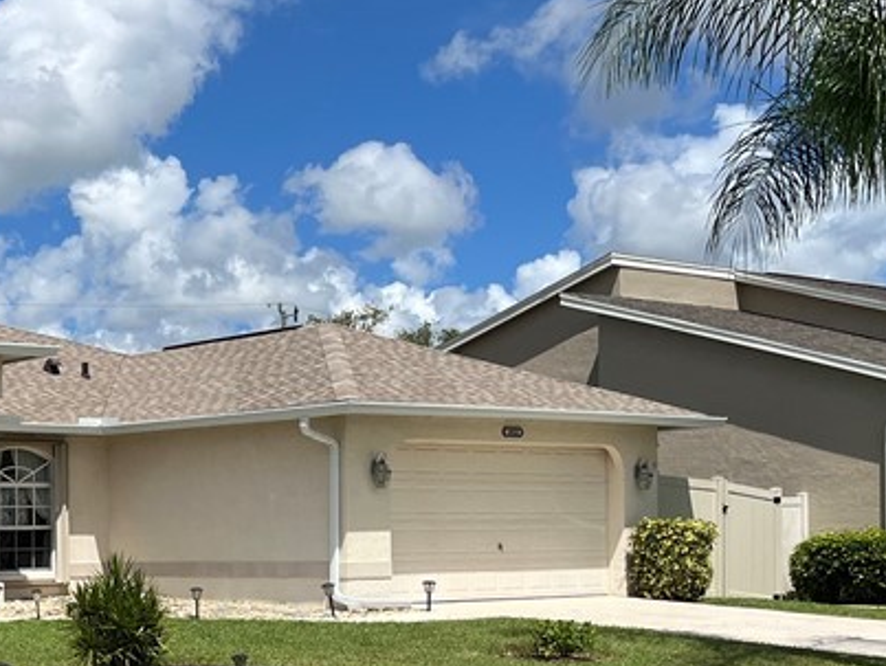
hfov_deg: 26.9
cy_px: 556
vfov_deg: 21.9
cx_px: -99
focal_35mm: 66
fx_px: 1691
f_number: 1.6
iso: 50
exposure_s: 1/6173
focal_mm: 5.1
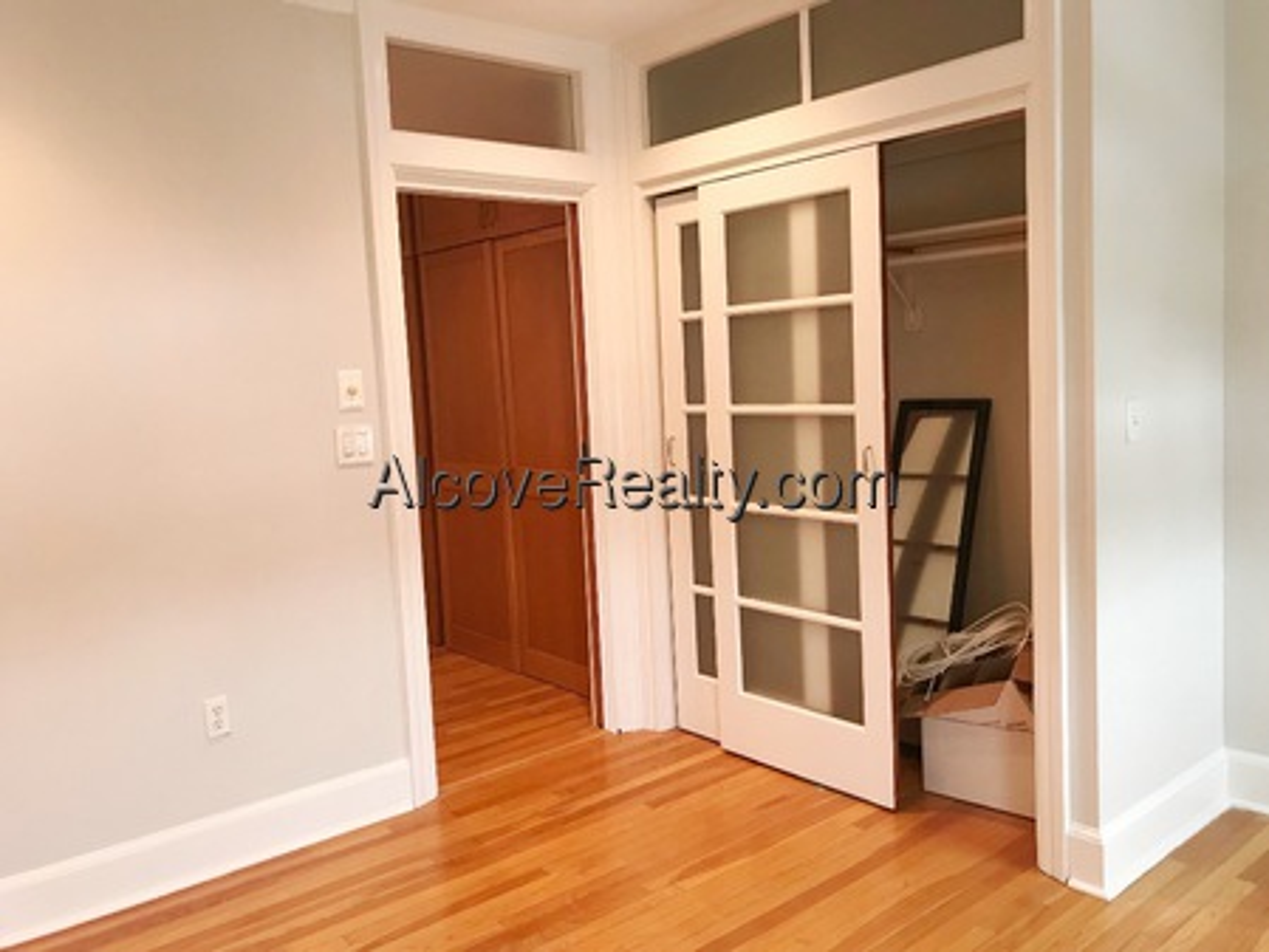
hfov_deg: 63.4
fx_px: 1027
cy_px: 476
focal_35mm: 28
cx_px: 634
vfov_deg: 49.8
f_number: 1.8
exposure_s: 1/17
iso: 40
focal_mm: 3.99
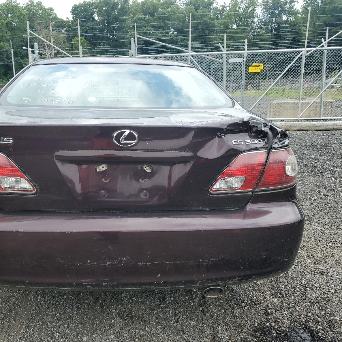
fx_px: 347
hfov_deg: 51.9
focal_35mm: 31
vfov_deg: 52.5
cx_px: 127
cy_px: 170
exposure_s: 1/909
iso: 50
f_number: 1.5
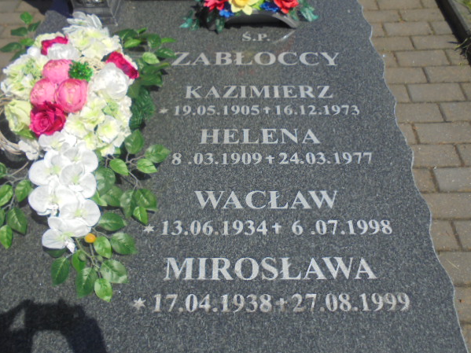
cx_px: 238
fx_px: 422
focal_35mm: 31
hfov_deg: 58.4
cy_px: 170
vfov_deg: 45.4
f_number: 11.8
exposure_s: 1/160
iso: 100
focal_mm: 5.3
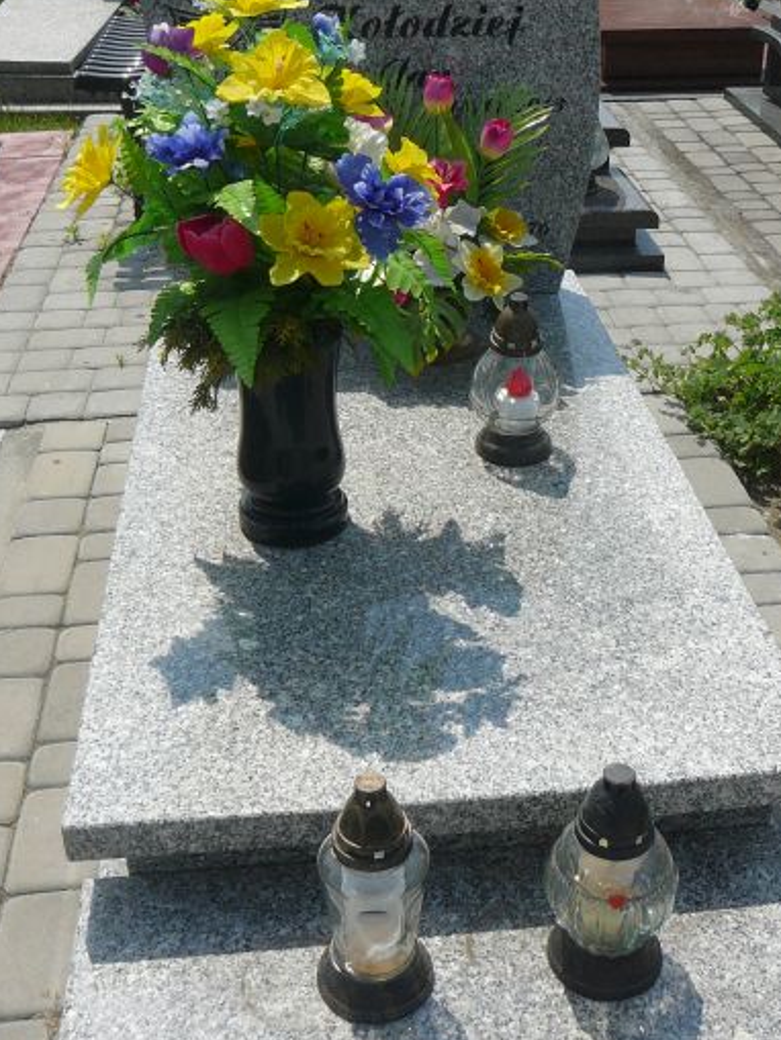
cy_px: 474
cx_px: 452
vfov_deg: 42.9
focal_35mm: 44
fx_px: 1323
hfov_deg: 32.8
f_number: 5
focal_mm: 5.2
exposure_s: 1/640
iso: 80
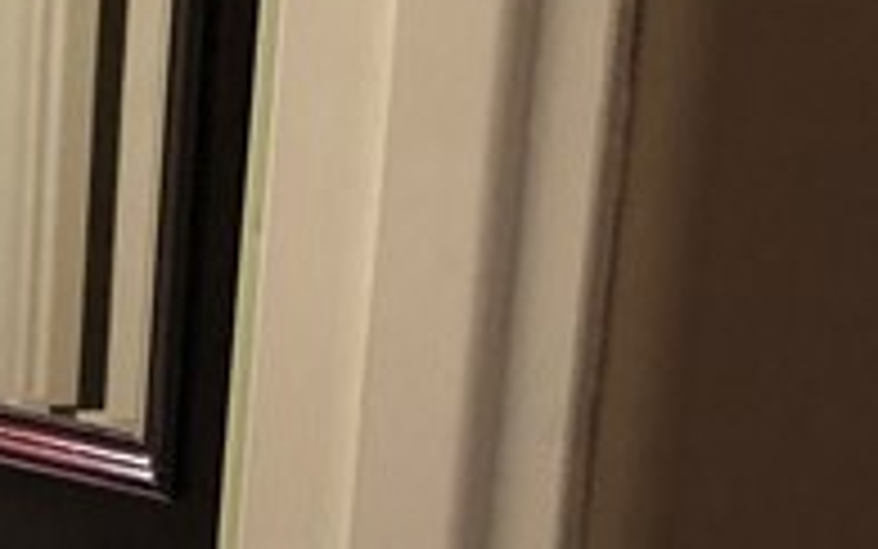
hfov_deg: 12.3
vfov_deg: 8.4
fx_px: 3734
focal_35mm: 156
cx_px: -689
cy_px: 585
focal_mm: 3.99
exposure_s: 1/15
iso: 40
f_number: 1.8
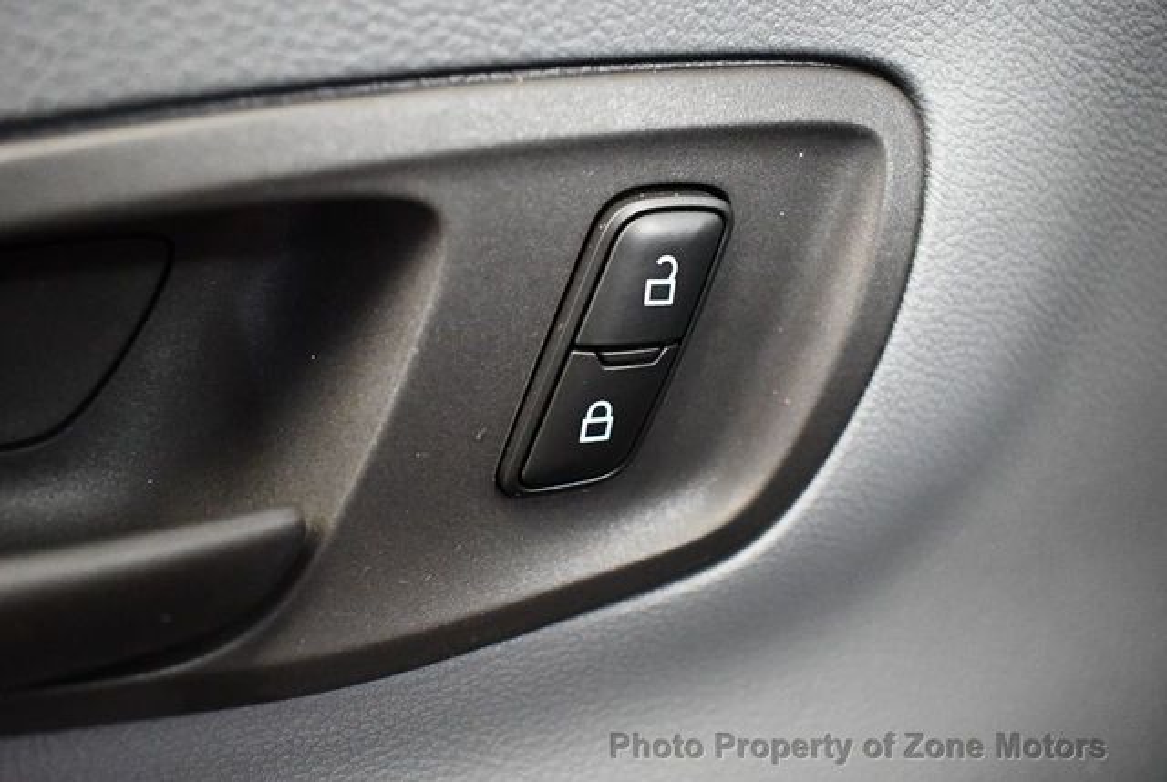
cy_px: 391
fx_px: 1169
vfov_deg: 37.0
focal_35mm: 36
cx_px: 584
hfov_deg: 53.1
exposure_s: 1/60
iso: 6400
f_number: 3.5
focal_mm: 18
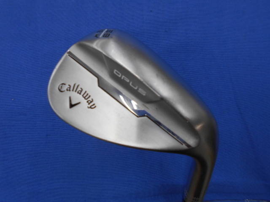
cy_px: 101
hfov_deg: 67.3
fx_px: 203
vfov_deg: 53.1
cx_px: 135
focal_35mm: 26
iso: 80
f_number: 3.2
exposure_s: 1/40
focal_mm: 4.6
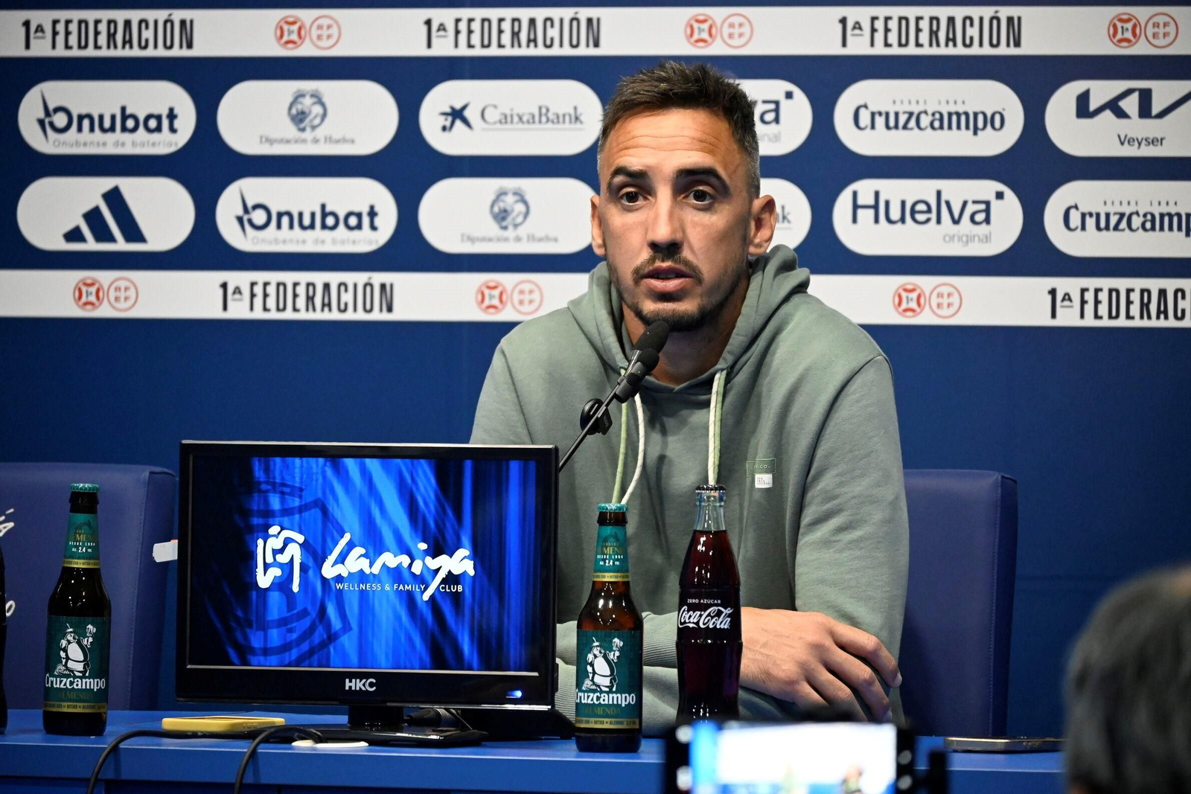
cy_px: 397
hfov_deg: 8.3
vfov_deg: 5.6
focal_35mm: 248
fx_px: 8188
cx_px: 596
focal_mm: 165
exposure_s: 1/160
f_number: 5.6
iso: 5000
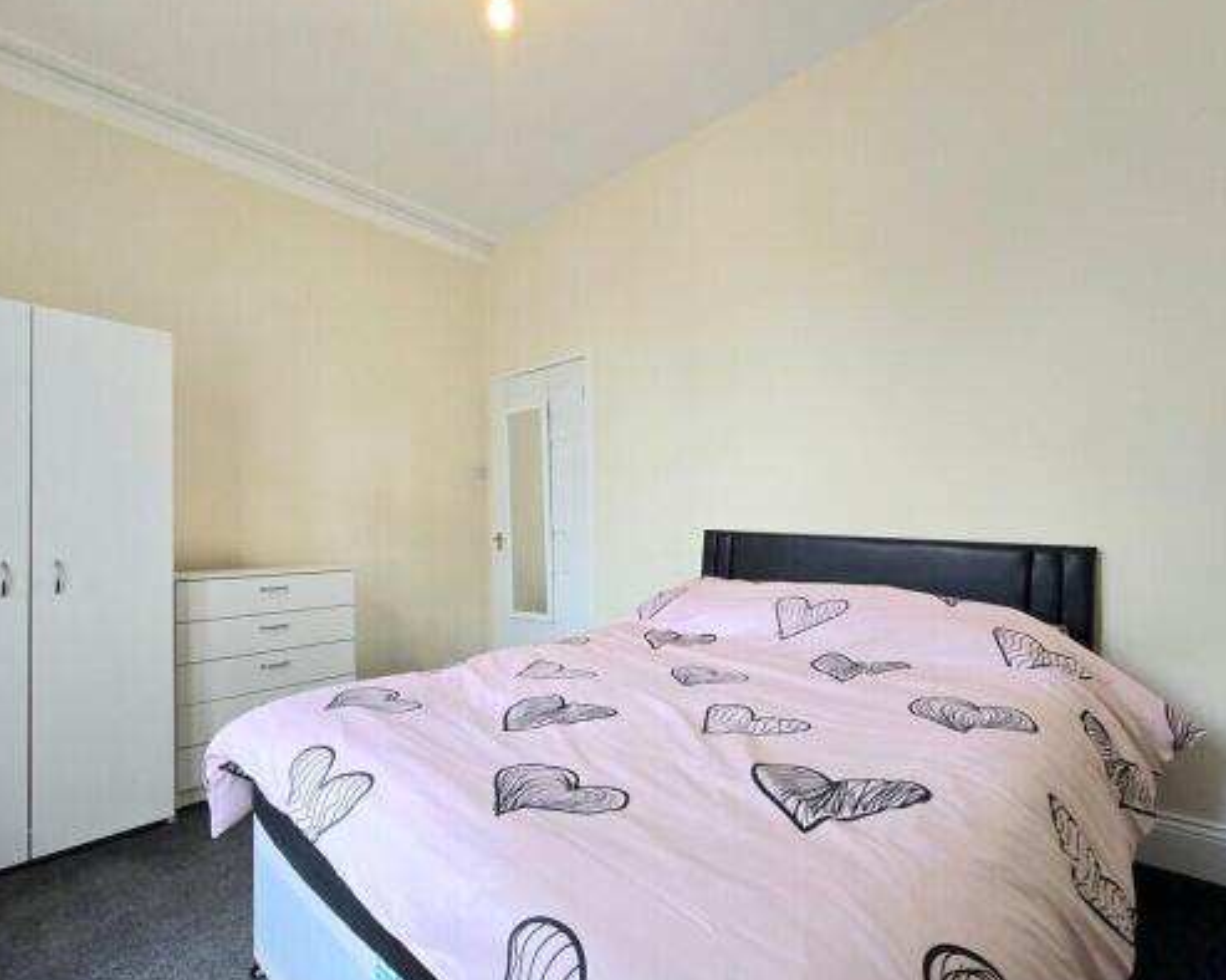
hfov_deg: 96.7
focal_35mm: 15
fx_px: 544
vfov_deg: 84.0
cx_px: 578
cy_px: 511
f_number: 2.2
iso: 80
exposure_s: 1/50
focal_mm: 2.2
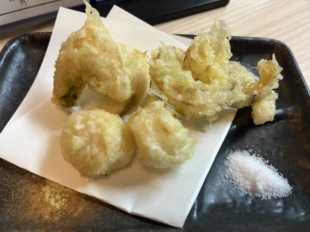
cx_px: 155
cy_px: 116
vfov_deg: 53.1
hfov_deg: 67.3
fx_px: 233
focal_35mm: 26
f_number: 1.6
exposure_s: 1/56
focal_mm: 5.1
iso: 160
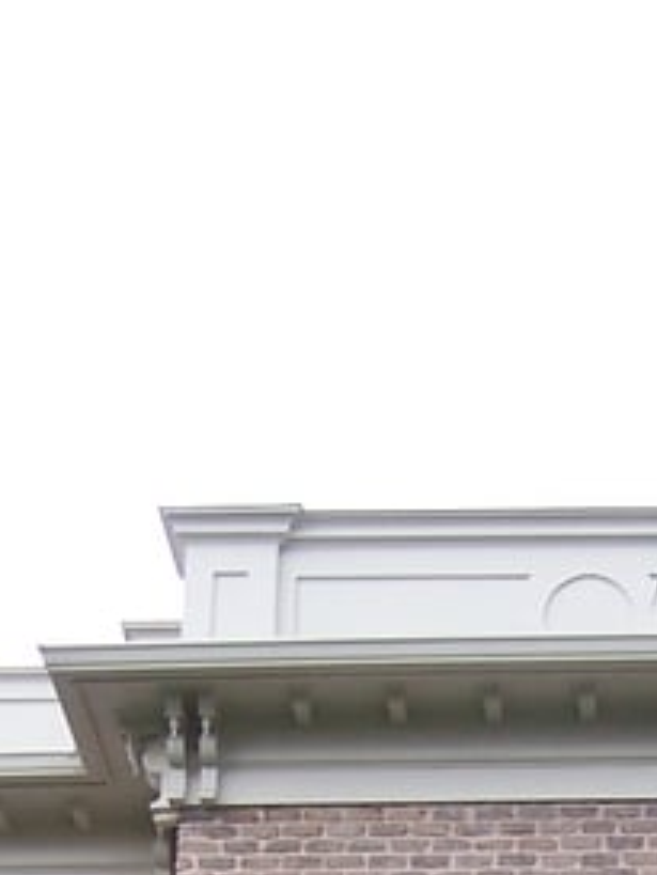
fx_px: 3515
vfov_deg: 12.9
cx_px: 481
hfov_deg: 10.7
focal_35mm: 139
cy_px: 1567
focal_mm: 6.3
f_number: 2.8
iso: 80
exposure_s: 1/100
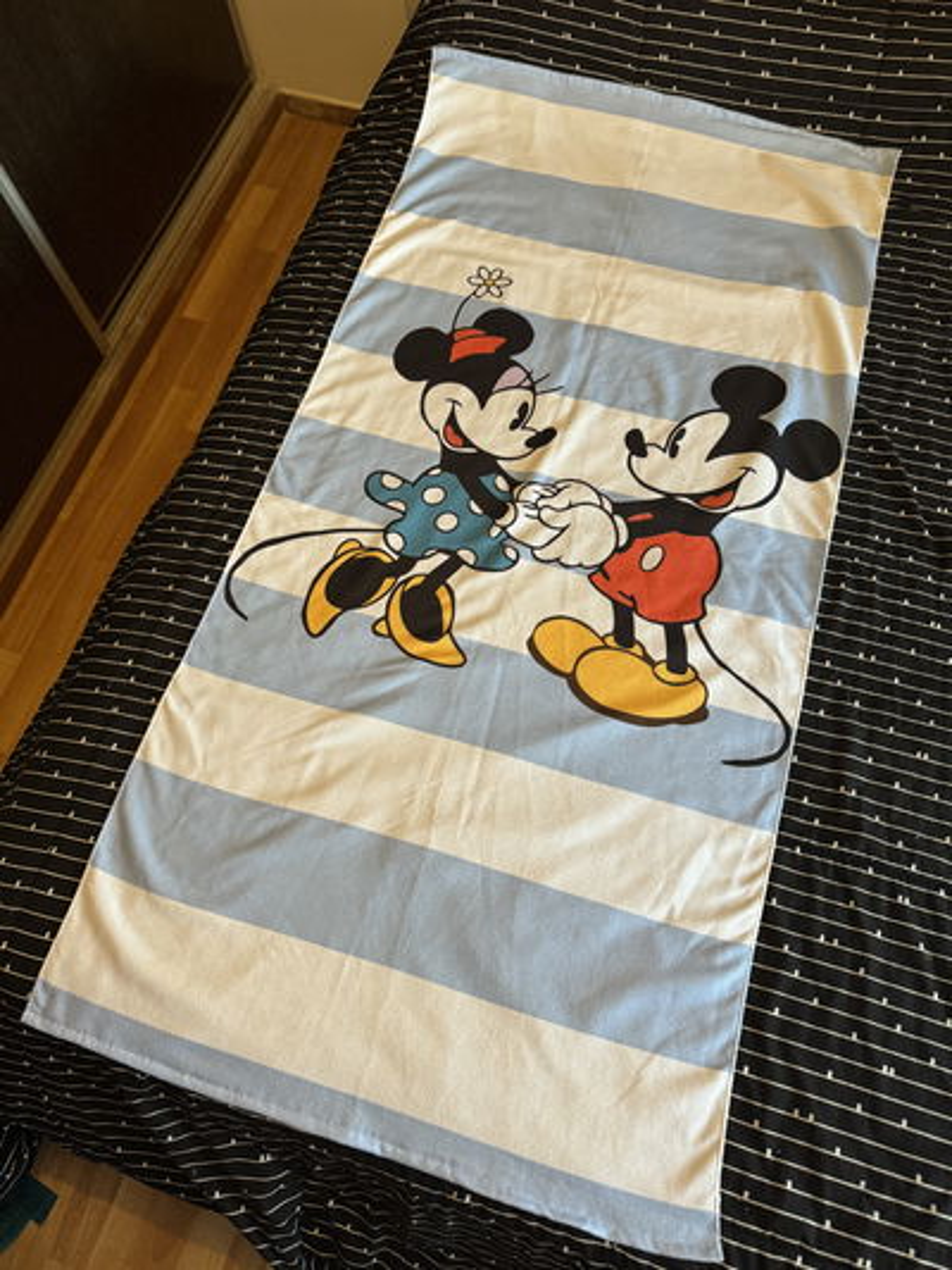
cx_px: 476
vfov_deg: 71.6
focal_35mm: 24
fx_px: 880
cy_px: 635
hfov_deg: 56.8
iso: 500
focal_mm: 6.76
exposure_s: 1/50
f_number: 1.78
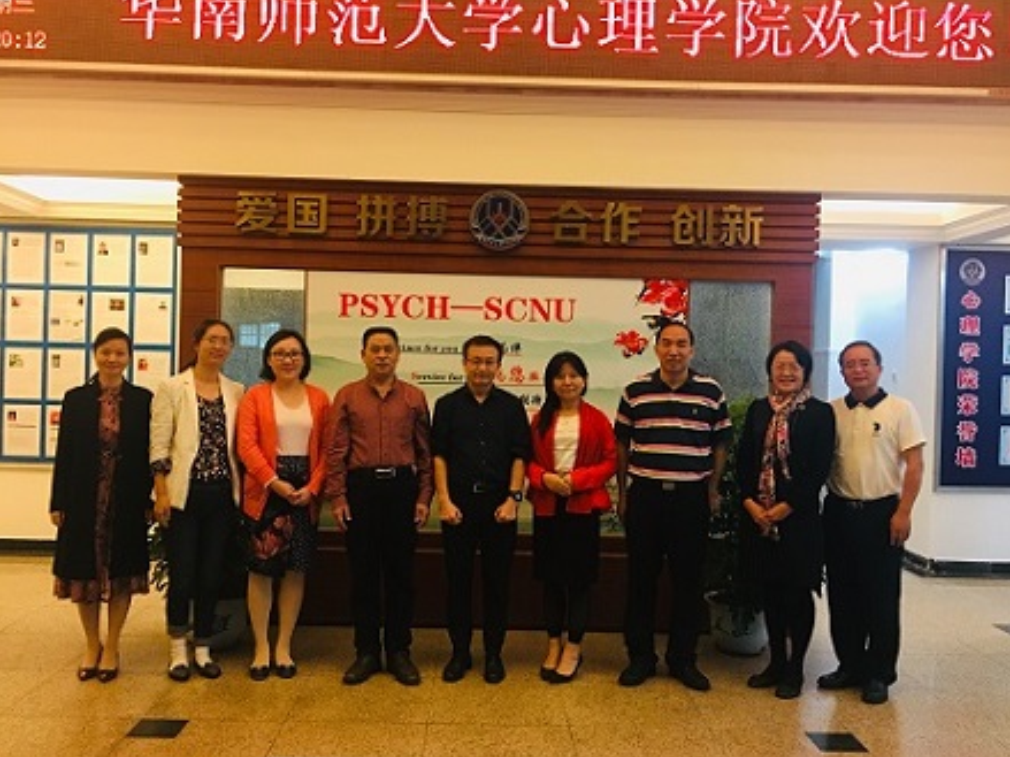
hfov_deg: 55.4
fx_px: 963
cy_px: 382
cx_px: 499
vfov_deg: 42.9
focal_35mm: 33
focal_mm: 4.15
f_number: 2.2
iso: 125
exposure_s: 1/17
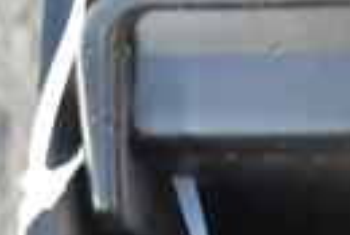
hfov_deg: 7.1
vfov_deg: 4.9
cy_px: 289
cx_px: 676
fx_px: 2735
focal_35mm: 281
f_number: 4.8
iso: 1250
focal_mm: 40
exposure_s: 1/125
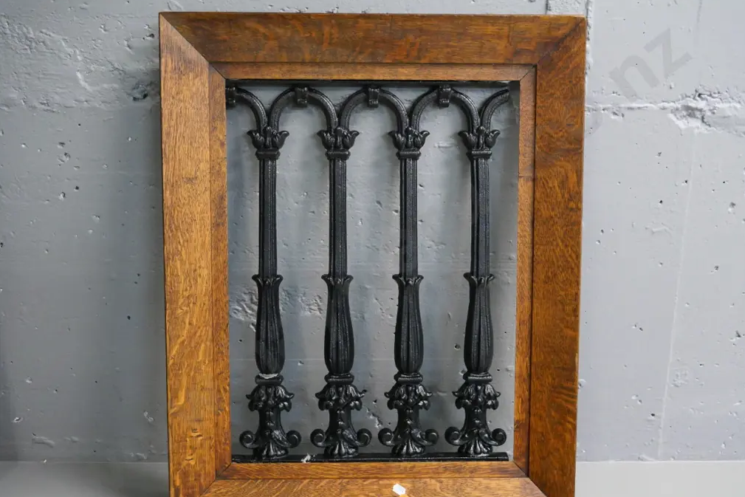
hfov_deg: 50.7
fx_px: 786
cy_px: 270
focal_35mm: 38
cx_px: 377
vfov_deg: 35.0
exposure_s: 1/60
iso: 3200
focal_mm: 18
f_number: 5.6
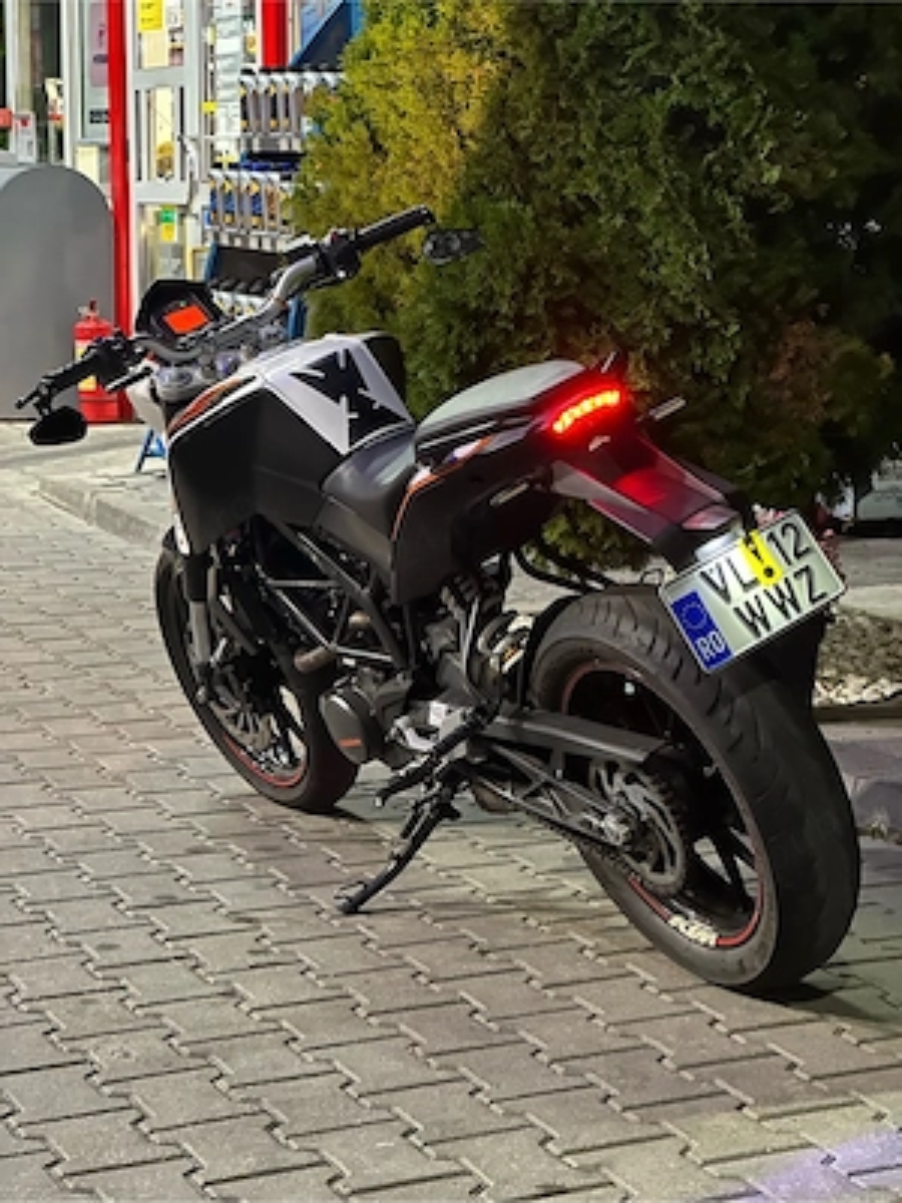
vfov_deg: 25.3
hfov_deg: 19.1
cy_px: 602
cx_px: 451
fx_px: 2675
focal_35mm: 77
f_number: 2.8
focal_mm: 9
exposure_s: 1/8
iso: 1250
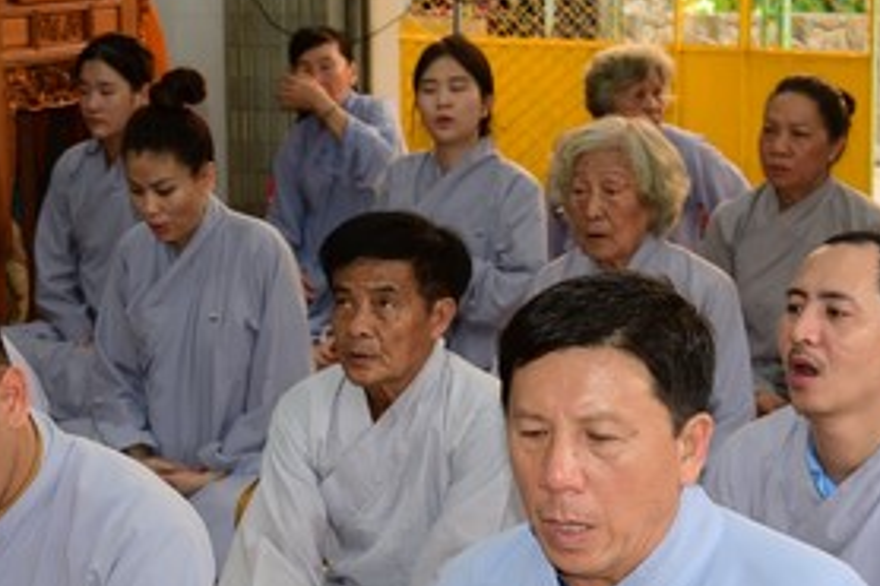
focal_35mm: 103
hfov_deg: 19.8
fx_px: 2516
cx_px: 427
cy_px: 434
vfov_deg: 13.2
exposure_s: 1/60
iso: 400
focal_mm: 44
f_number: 5
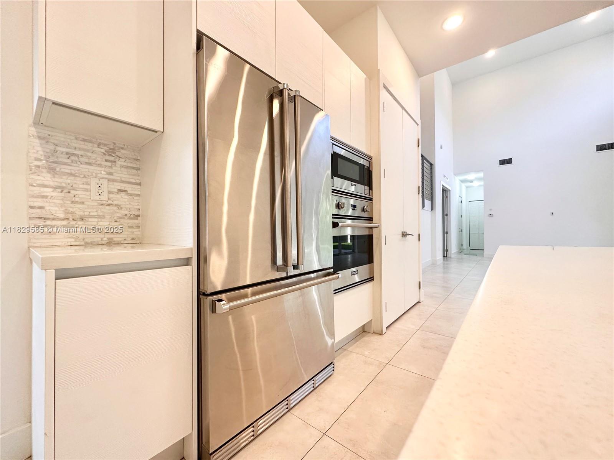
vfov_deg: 85.7
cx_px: 307
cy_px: 230
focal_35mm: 14
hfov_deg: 102.1
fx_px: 248
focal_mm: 2.22
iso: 200
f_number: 2.2
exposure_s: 1/120
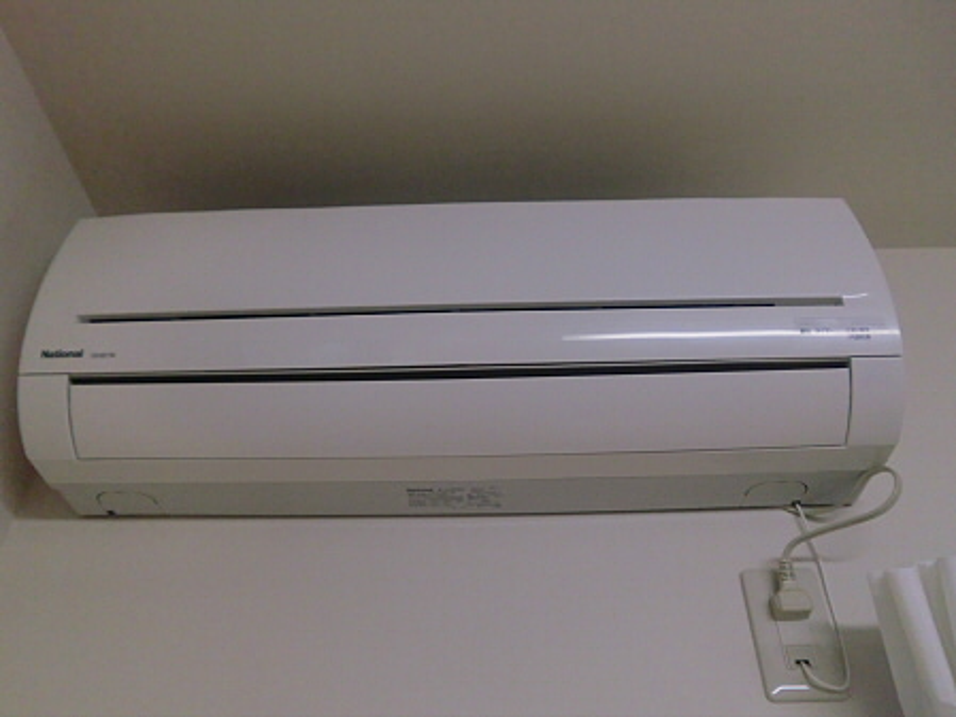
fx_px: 773
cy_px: 358
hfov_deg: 63.4
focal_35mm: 28
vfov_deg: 49.8
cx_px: 478
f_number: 2.6
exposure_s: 1/80
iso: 400
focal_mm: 4.65
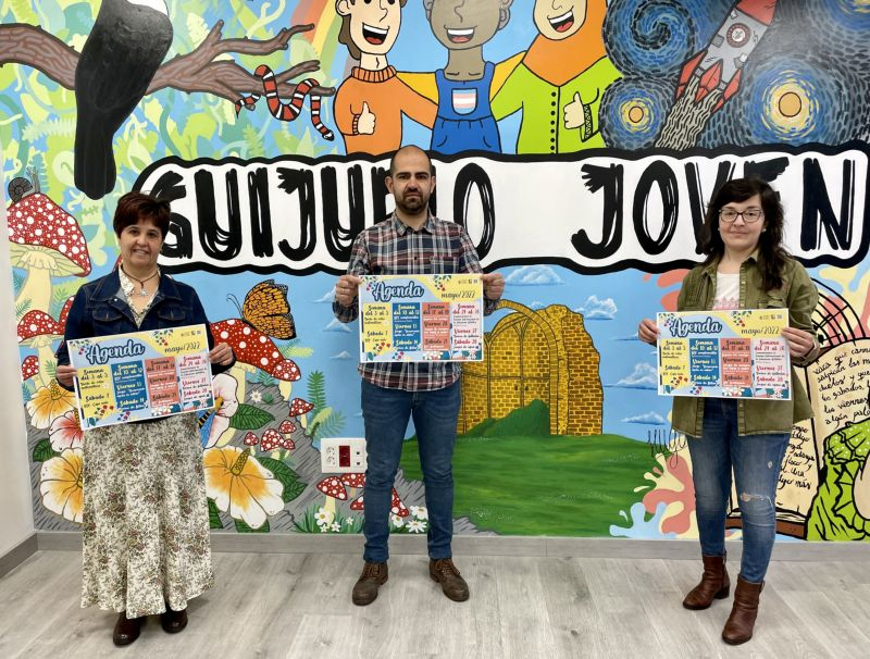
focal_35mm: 26
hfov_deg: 67.1
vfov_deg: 53.4
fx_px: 656
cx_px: 435
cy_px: 330
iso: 100
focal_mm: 4.2
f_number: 1.6
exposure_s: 1/100
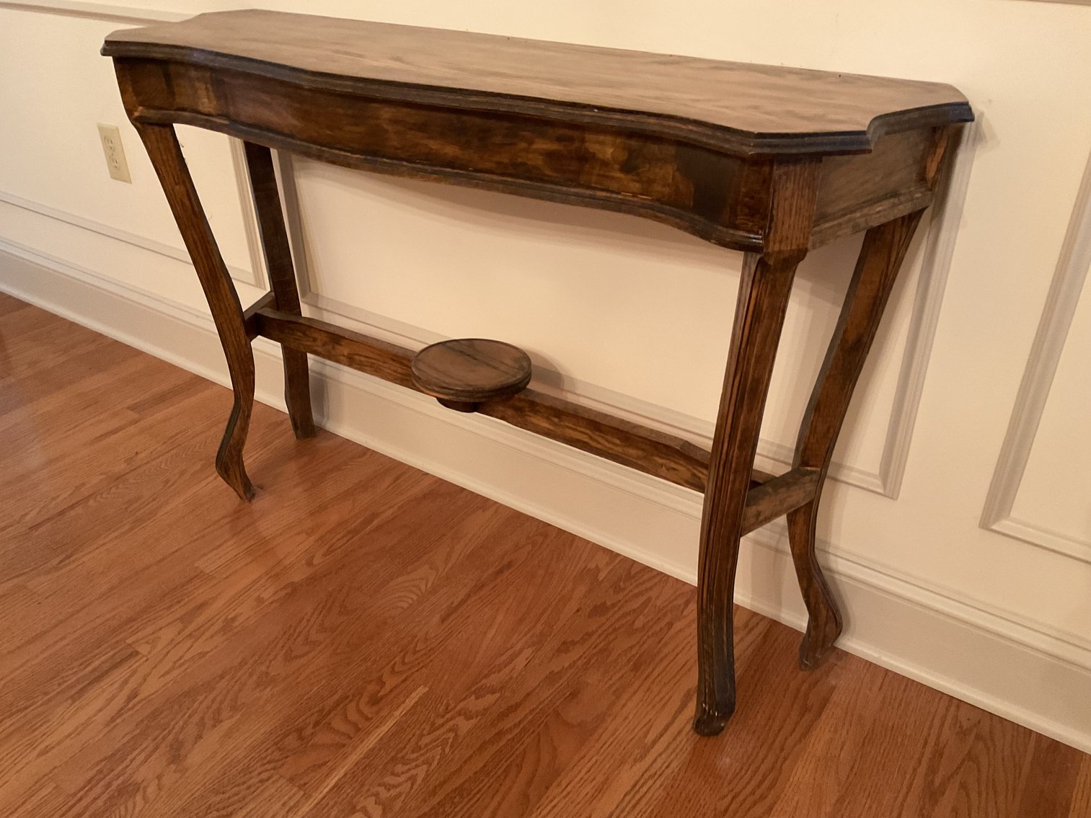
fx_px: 914
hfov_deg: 61.7
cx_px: 546
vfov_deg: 48.2
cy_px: 409
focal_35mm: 29
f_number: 1.8
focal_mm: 3
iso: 250
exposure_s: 1/40
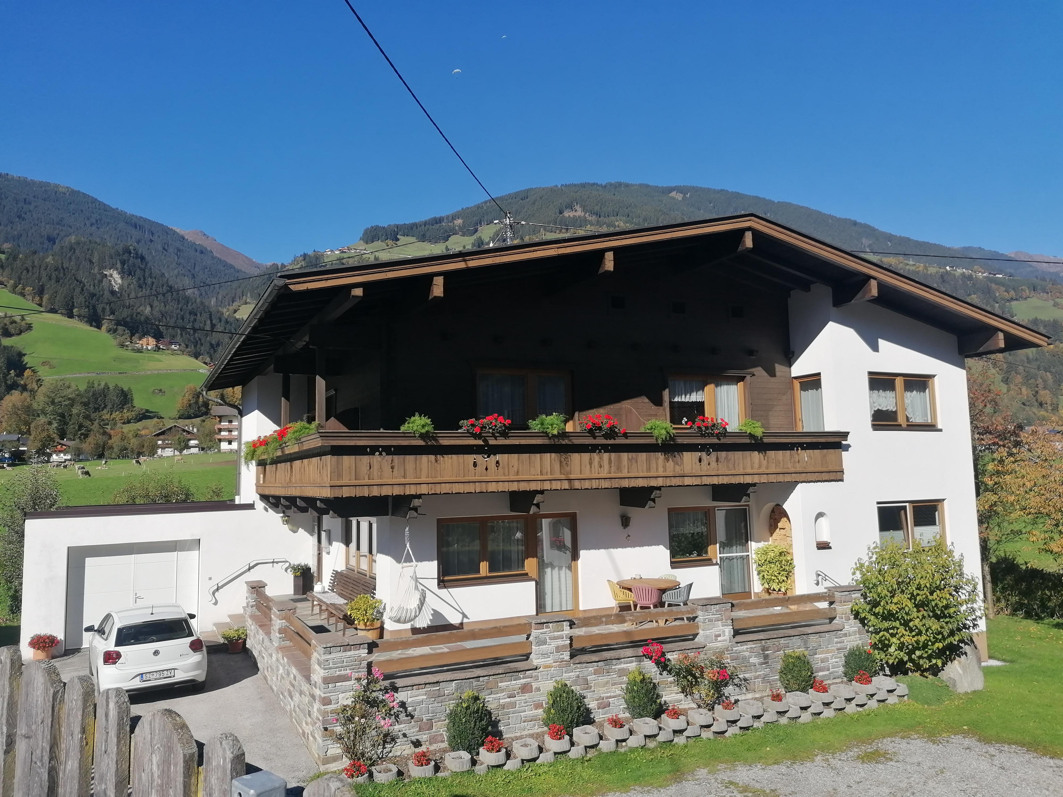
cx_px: 532
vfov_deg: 51.4
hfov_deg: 65.3
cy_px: 398
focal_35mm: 27
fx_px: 829
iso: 50
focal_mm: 4.75
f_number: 1.8
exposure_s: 1/2000
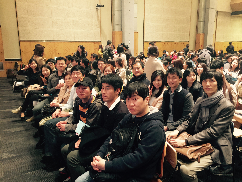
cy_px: 91
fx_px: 203
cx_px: 121
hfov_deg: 61.7
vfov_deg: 48.2
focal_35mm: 29
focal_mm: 4.15
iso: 80
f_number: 2.2
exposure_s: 1/4
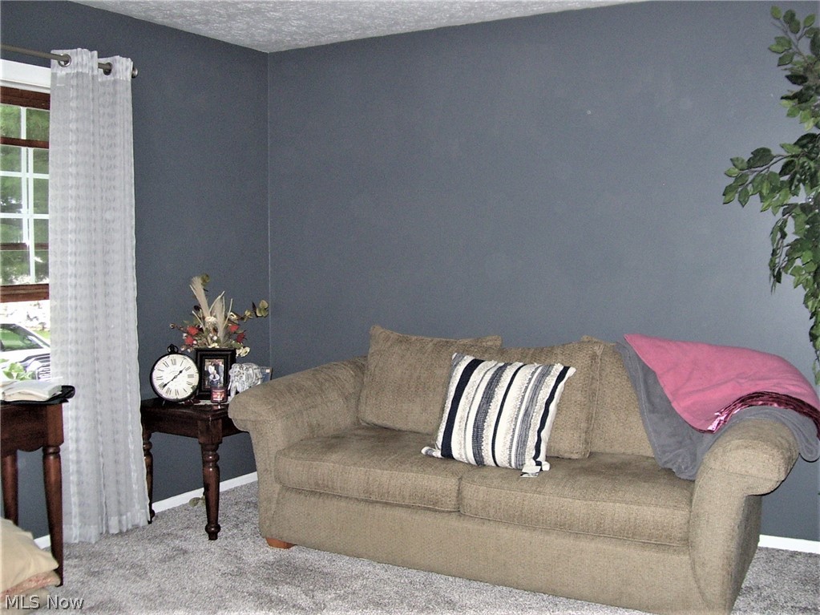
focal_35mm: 36
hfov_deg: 51.4
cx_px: 410
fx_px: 853
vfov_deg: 39.6
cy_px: 308
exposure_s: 1/60
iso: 200
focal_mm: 6
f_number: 2.7
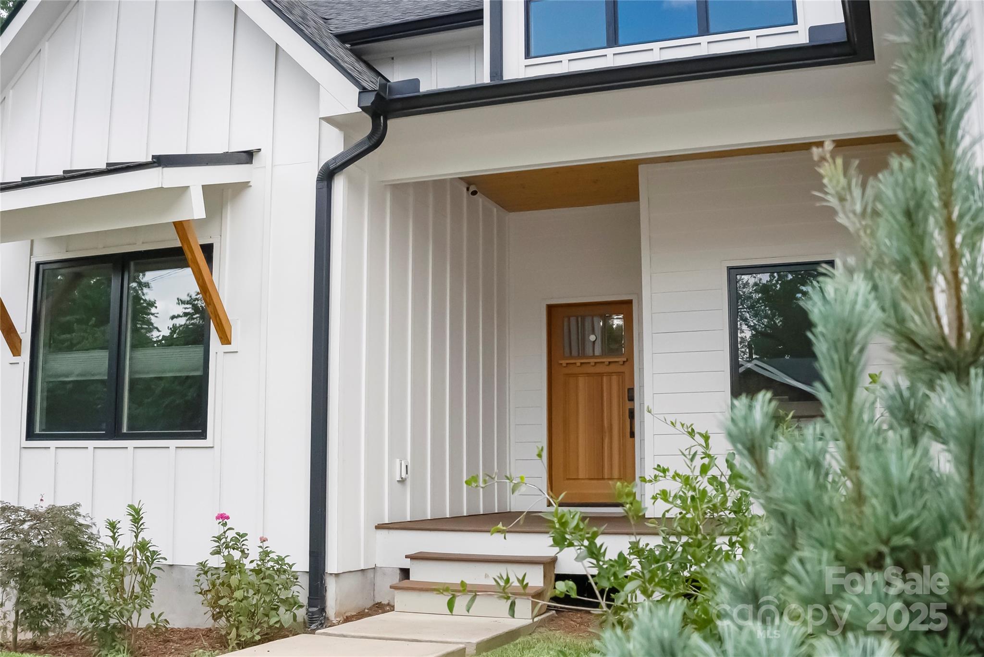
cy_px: 328
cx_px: 492
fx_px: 1066
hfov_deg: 49.5
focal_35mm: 39
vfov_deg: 34.2
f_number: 8
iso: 12800
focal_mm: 39
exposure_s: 1/8000
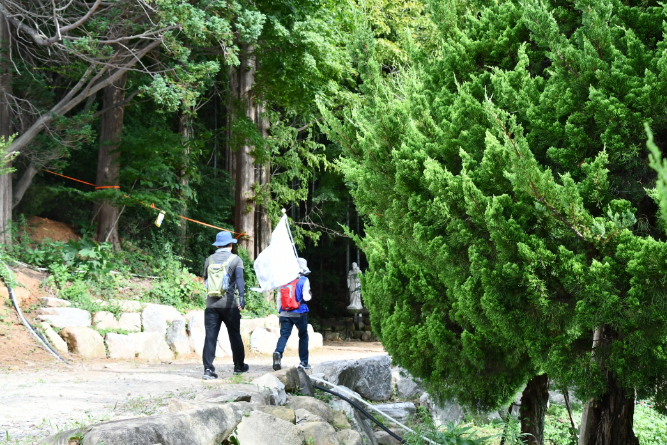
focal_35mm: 39
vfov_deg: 34.2
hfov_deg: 49.6
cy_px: 222
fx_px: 723
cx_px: 334
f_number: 10
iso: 800
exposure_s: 1/320
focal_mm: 26
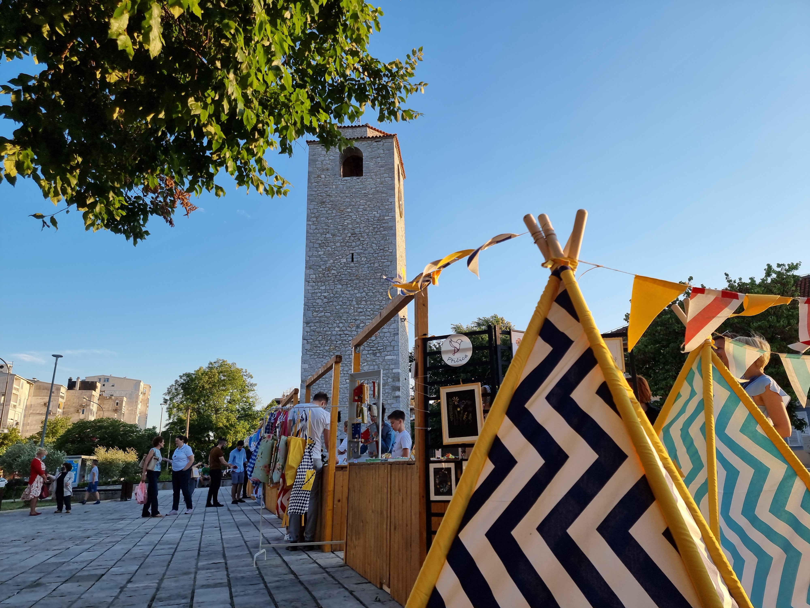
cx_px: 405
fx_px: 562
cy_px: 304
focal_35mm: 24
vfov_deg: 56.8
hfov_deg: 71.6
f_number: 1.8
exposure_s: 1/315
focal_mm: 6.7
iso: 50
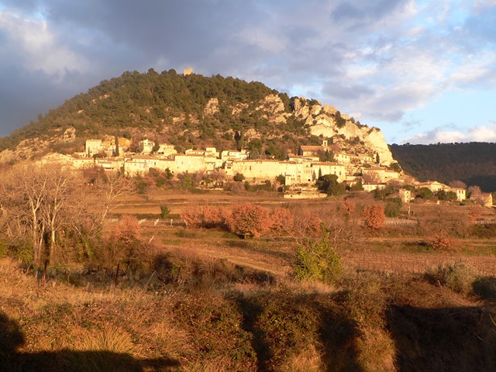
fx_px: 731
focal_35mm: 51
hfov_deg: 37.5
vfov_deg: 28.6
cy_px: 186
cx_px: 248
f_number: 3.6
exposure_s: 1/80
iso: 64
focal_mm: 8.8
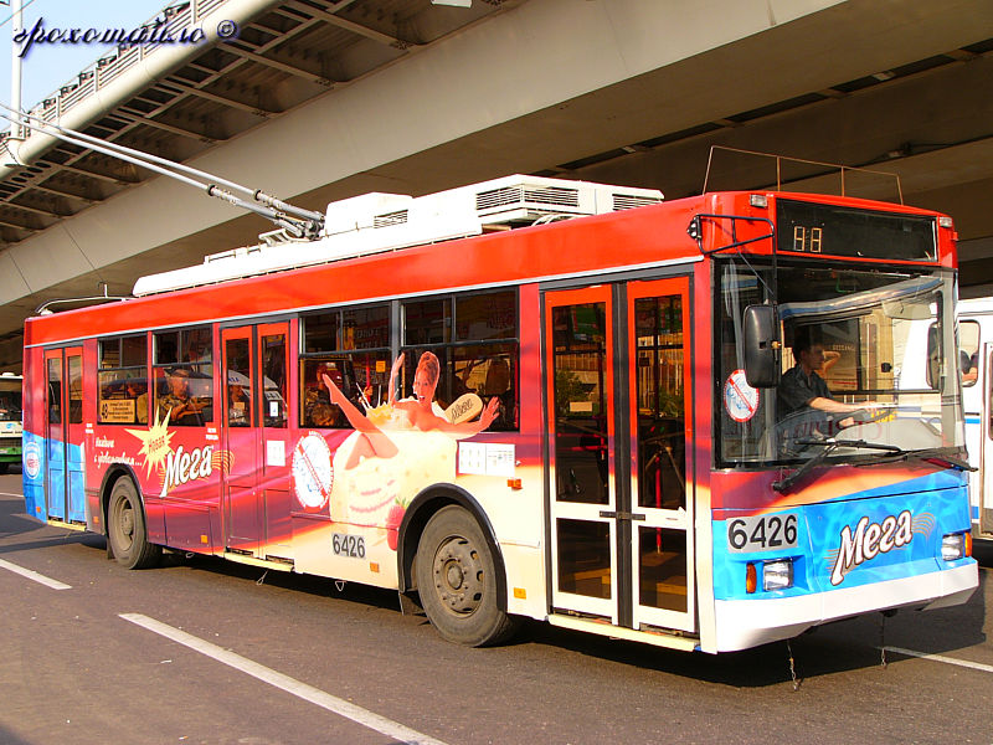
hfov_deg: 42.1
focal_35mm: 45
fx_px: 1291
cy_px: 372
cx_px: 496
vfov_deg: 32.2
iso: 50
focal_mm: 7.4
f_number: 4
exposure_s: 1/250
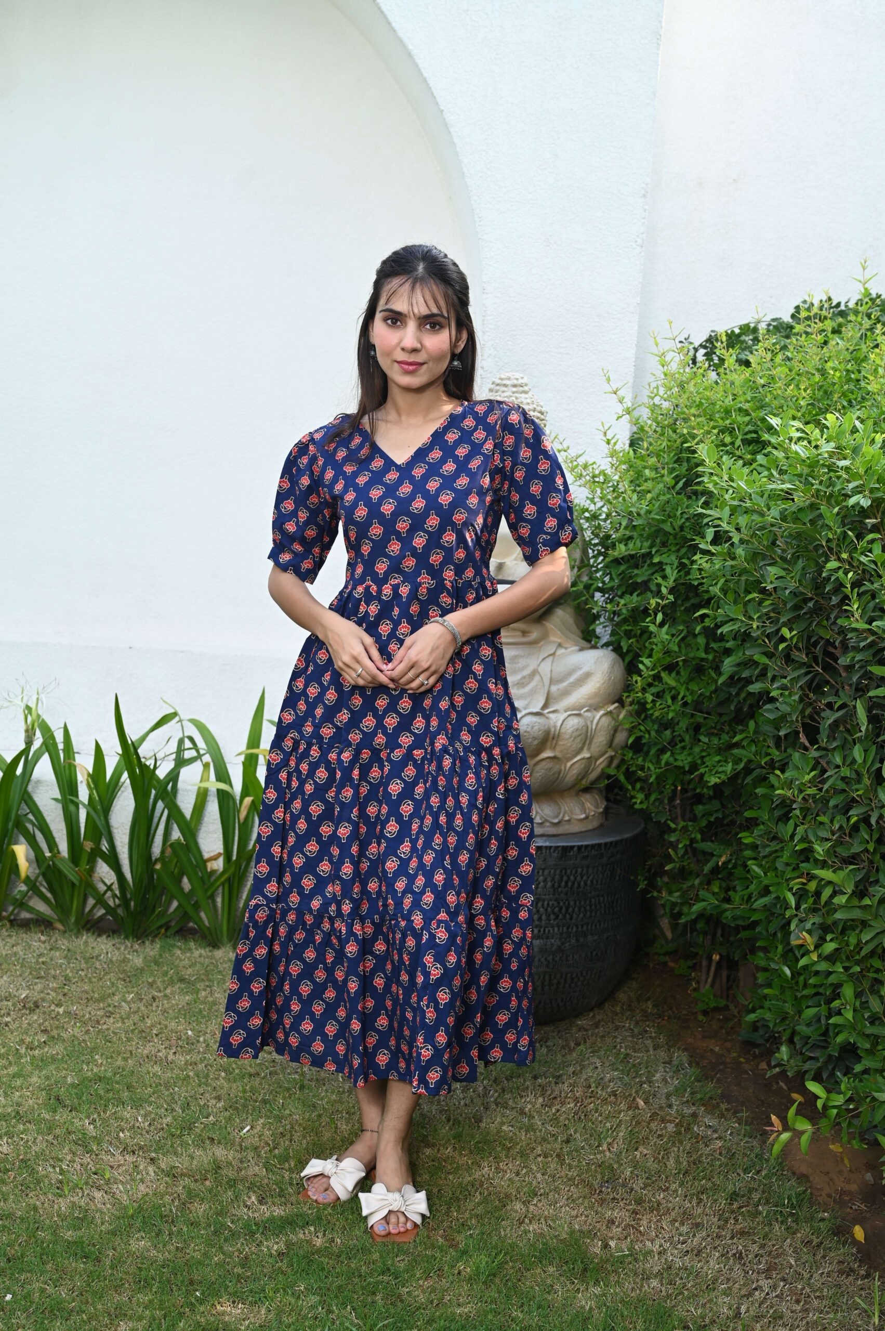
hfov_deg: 31.8
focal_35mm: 42
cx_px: 442
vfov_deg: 46.4
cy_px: 666
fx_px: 1551
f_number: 5.6
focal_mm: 42
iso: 250
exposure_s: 1/160
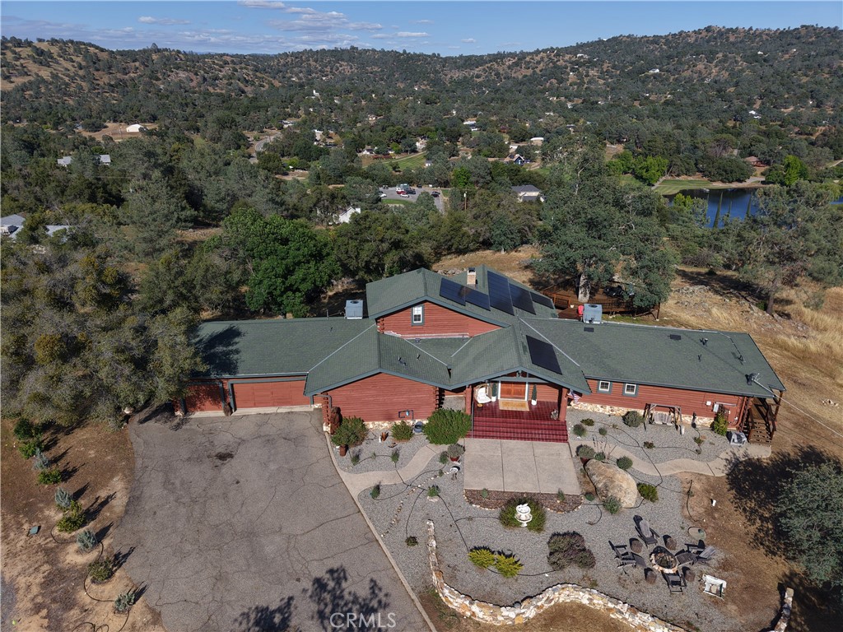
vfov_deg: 56.8
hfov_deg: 71.6
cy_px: 316
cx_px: 422
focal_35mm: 24
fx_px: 584
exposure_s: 1/5000
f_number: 1.8
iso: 110
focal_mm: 8.67
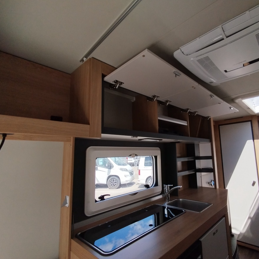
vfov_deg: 77.7
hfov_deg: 76.9
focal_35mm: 19
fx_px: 161
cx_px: 155
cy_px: 130
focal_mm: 1.65
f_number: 2.2
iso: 50
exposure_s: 1/393
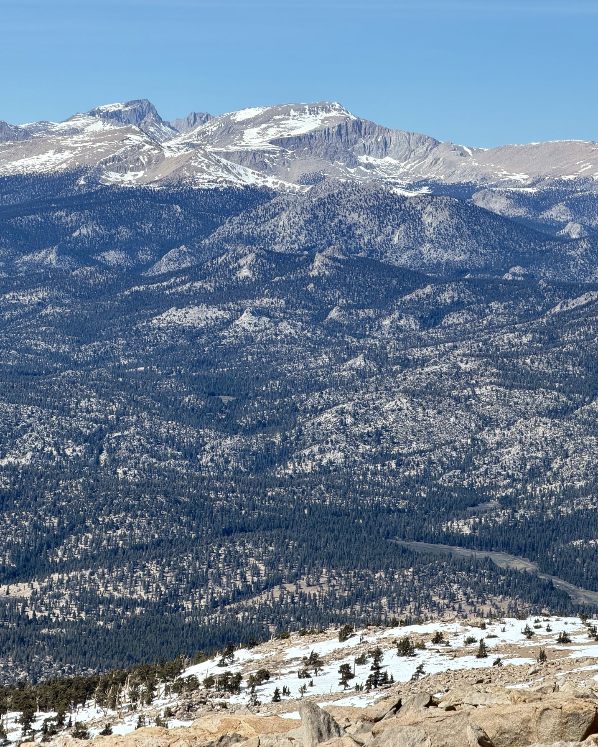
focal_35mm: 131
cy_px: 375
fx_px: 2897
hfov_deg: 11.8
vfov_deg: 14.7
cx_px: 301
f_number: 2.8
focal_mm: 16.89
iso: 20
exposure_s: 1/799
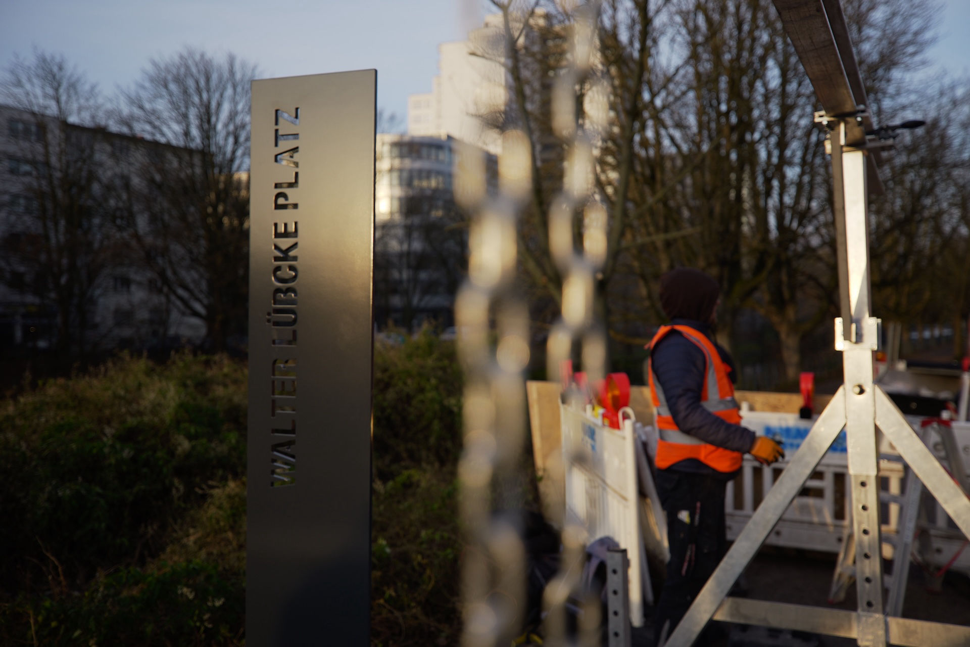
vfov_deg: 37.9
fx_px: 943
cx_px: 485
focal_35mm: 35
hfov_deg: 54.4
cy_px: 324
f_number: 2.8
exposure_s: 1/1000
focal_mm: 35
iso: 200
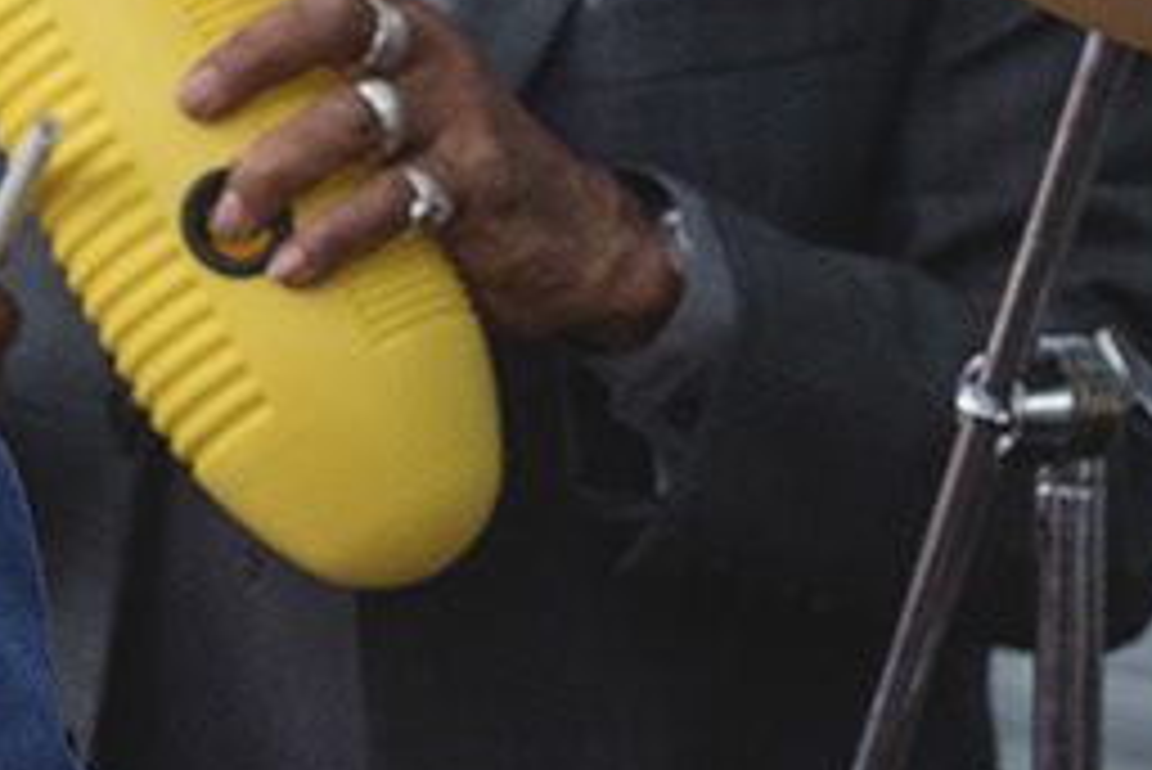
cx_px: -657
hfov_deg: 7.7
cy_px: -572
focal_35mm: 263
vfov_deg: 5.2
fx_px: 8420
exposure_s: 1/500
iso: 800
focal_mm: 35
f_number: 8
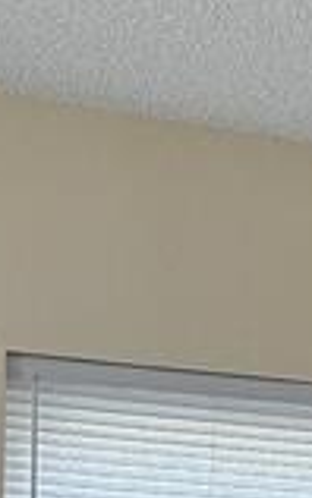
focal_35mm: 185
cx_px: 214
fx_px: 2512
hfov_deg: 7.1
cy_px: 1103
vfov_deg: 10.2
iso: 200
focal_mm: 6.3
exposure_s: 1/207
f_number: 1.7
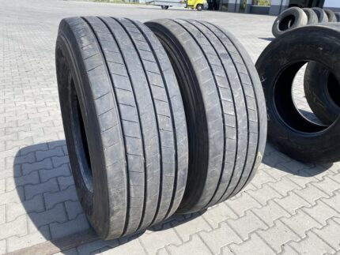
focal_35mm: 26
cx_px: 170
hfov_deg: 67.3
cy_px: 128
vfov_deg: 53.1
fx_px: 256
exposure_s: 1/1330
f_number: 1.8
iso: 32
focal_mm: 4.25
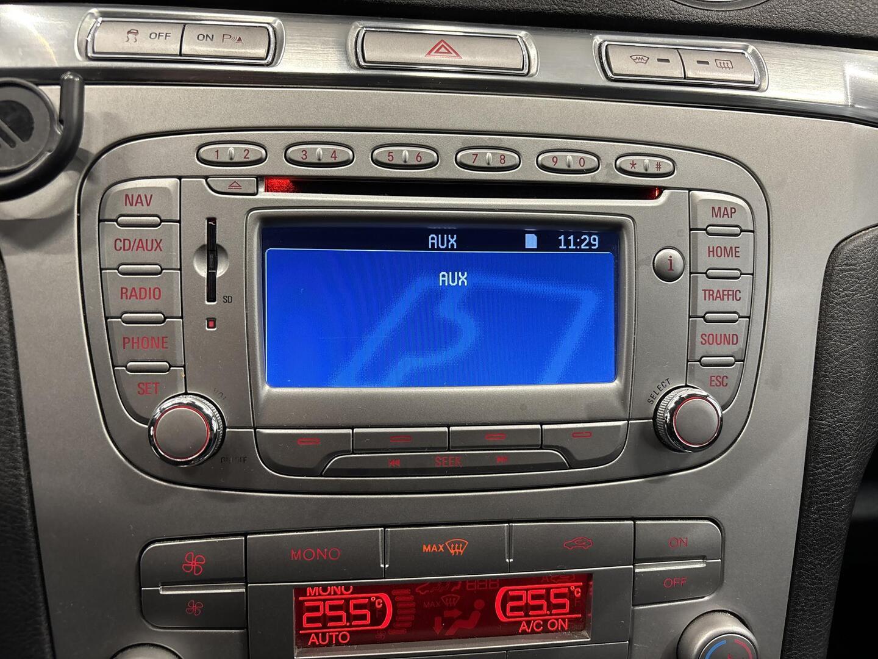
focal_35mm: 26
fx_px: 659
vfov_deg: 53.1
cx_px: 439
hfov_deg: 67.3
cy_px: 330
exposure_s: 1/59
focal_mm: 5.96
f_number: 1.6
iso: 160
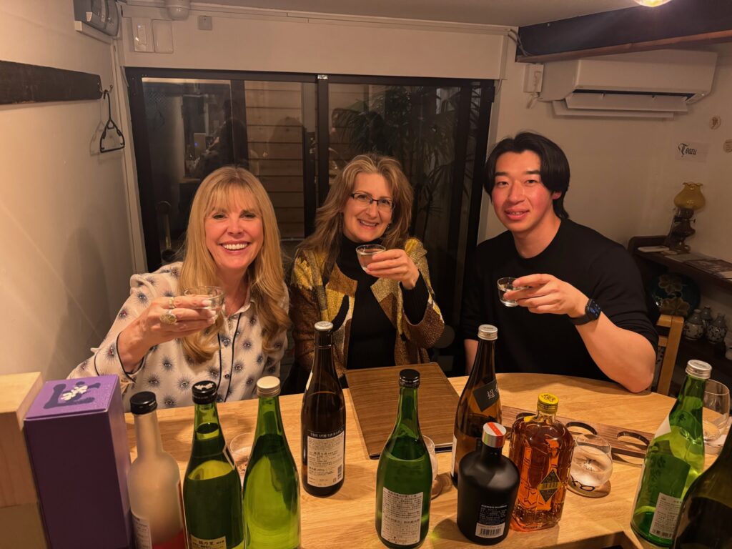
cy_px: 274
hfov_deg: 71.6
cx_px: 366
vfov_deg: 56.8
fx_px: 508
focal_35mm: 24
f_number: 1.78
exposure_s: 1/60
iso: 800
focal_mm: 6.76
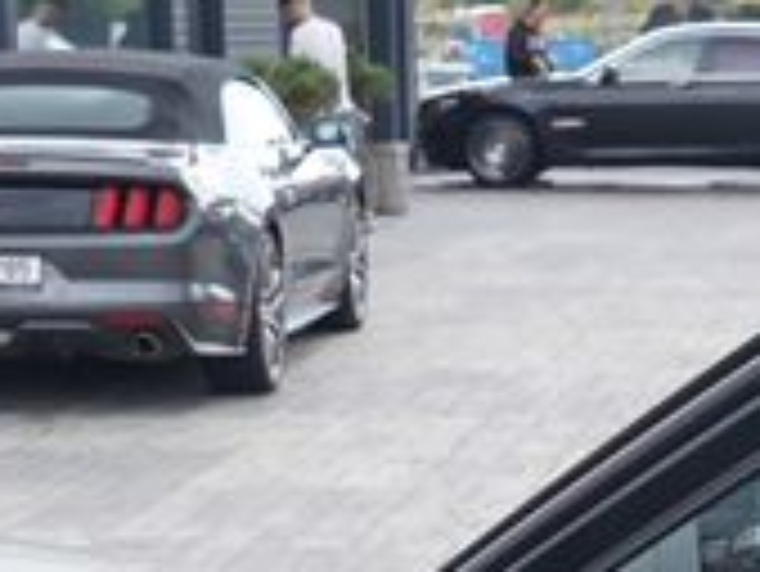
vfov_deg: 10.4
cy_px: 741
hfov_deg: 13.6
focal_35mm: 140
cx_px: 953
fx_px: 3076
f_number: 6.3
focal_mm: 24
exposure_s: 1/100
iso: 100
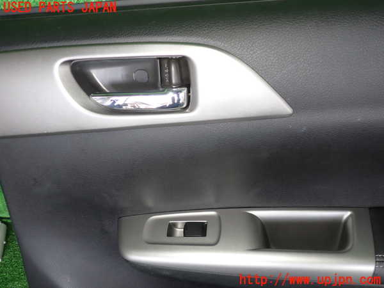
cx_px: 192
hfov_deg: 60.0
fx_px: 333
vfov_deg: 46.8
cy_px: 144
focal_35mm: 30
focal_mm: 5.4
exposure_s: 1/60
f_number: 2.3
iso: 160
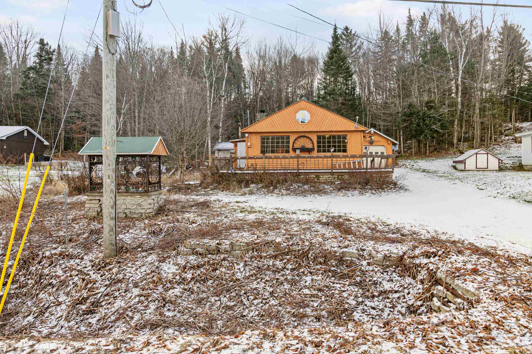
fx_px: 325
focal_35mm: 22
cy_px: 169
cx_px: 277
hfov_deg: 78.6
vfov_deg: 57.1
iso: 64
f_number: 8
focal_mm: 14
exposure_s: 1/30
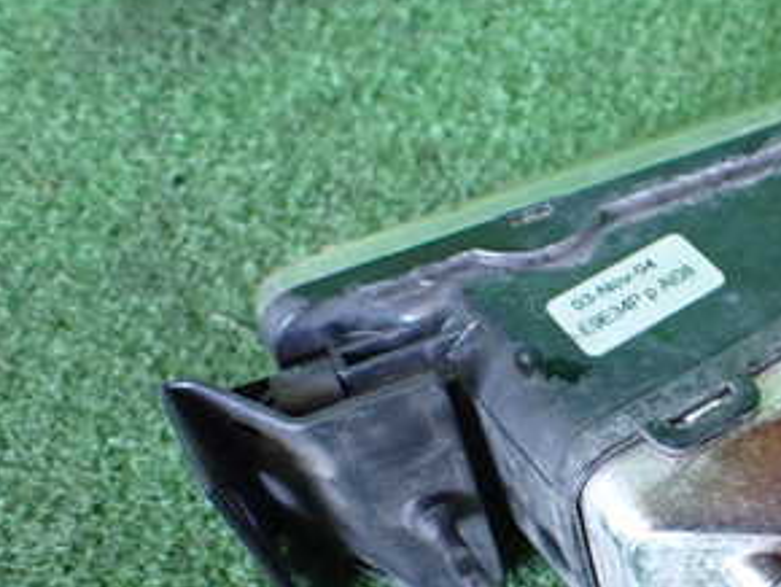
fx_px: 1400
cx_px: 754
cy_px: 442
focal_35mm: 62
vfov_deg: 23.4
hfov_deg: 29.4
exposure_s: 1/60
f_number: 2.3
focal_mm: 5.4
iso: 800
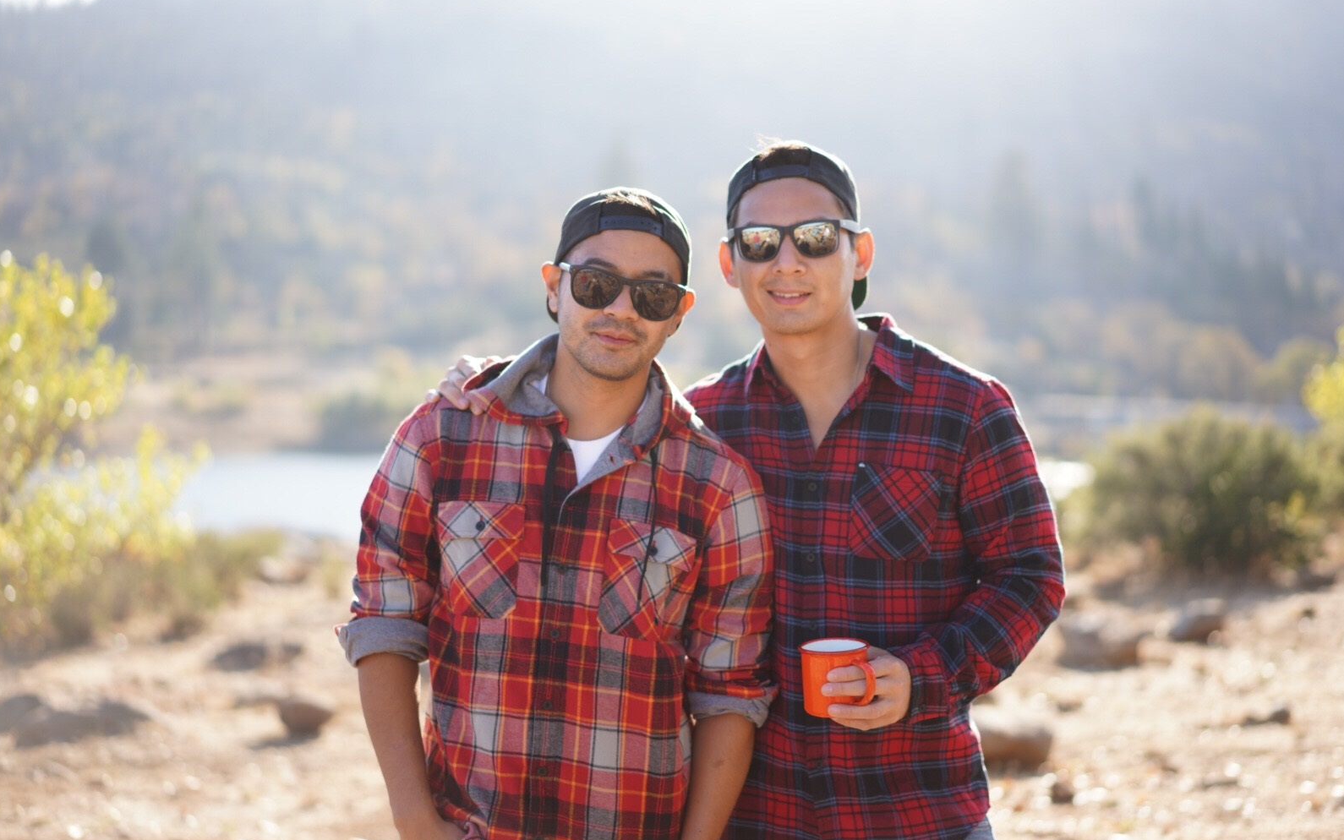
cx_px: 680
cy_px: 423
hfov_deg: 35.7
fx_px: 2088
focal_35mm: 57
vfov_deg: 22.8
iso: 100
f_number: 1.8
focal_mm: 55
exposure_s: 1/1000
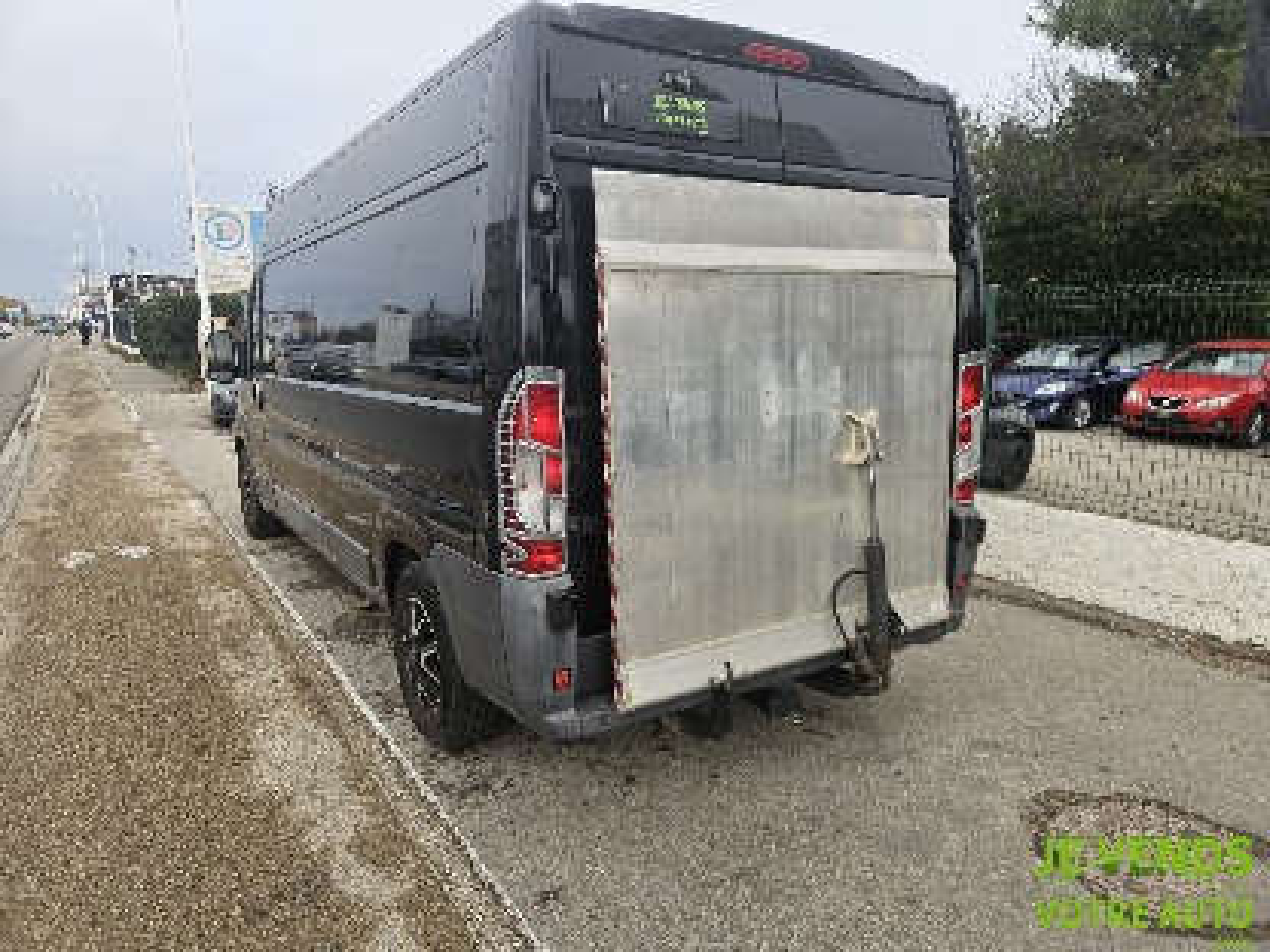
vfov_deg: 58.9
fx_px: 844
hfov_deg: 73.9
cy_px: 476
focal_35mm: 23
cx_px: 635
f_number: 1.8
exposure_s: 1/359
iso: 25
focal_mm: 5.4
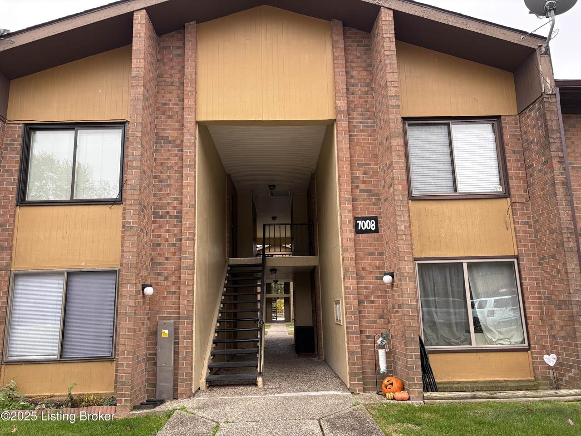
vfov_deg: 53.1
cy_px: 218
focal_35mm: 26
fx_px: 436
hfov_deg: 67.3
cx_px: 290
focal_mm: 5.96
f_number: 1.6
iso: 80
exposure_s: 1/122
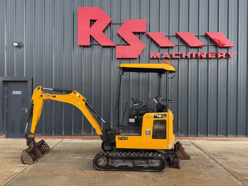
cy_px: 93
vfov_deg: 56.8
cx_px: 124
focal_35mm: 24
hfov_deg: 71.6
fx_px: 172
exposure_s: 1/464
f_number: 1.78
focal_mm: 6.76
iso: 80
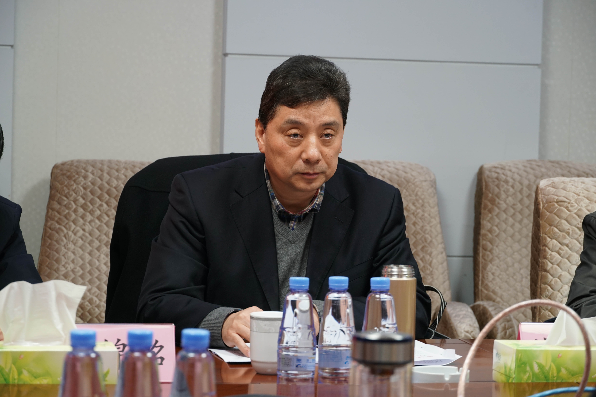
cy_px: 198
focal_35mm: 104
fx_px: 1713
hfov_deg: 19.7
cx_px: 298
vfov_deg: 13.2
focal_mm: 69
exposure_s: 1/13
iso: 500
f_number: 5.6
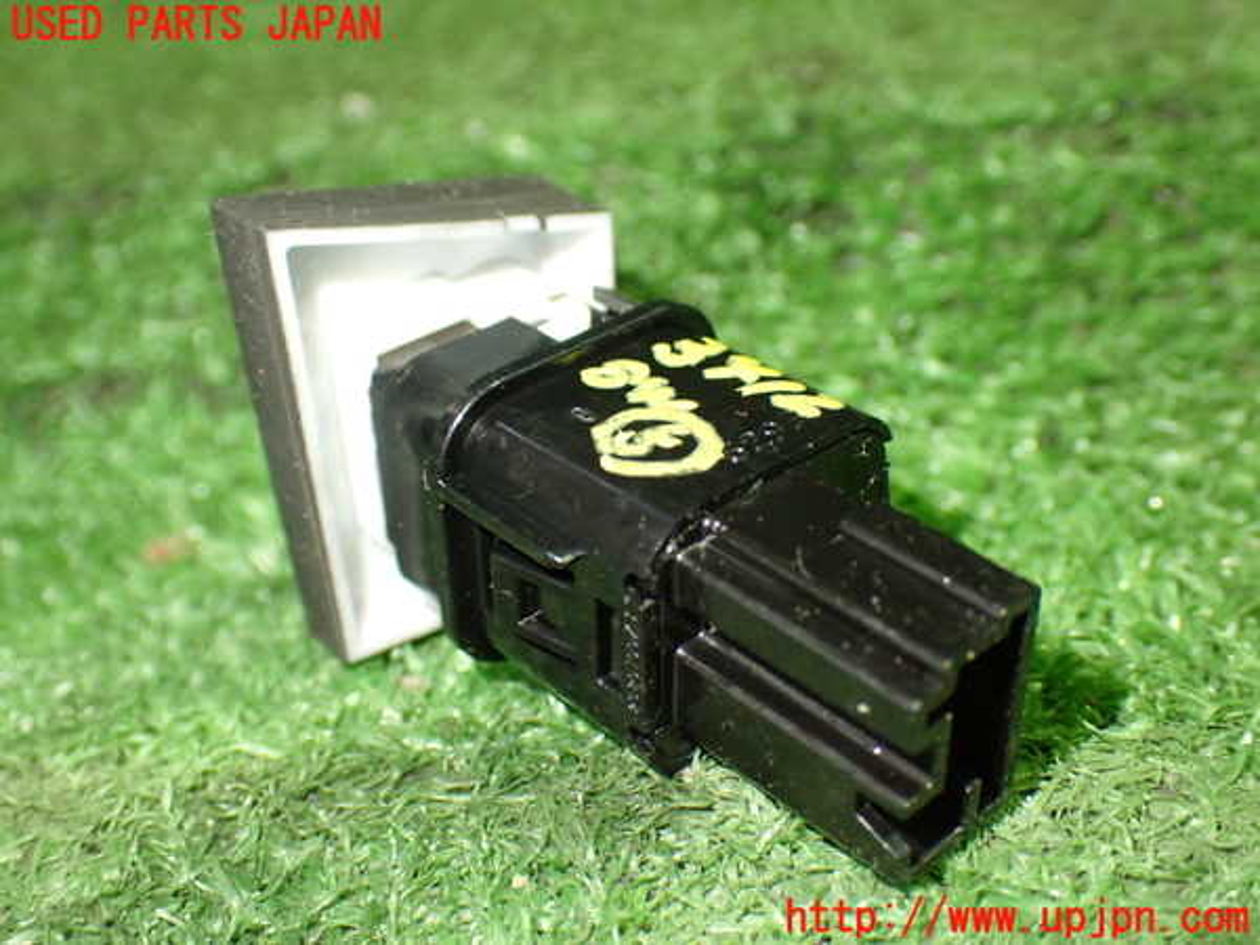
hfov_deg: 42.9
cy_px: 472
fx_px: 1602
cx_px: 630
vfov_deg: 32.9
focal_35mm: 44
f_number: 2.9
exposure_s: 1/50
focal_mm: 7.84
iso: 800
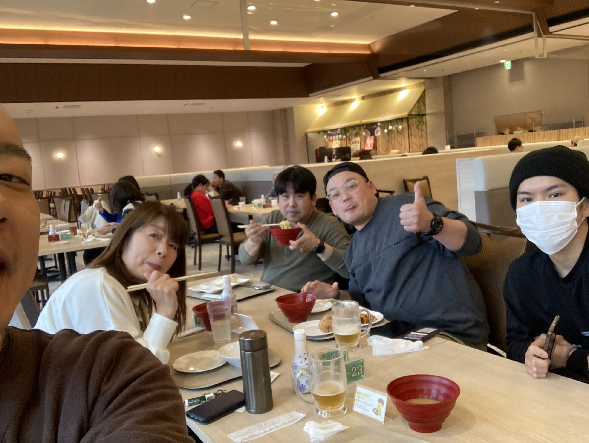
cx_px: 294
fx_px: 545
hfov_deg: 56.8
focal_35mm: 32
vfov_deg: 44.2
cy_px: 222
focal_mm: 2.87
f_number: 2.2
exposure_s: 1/50
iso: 125
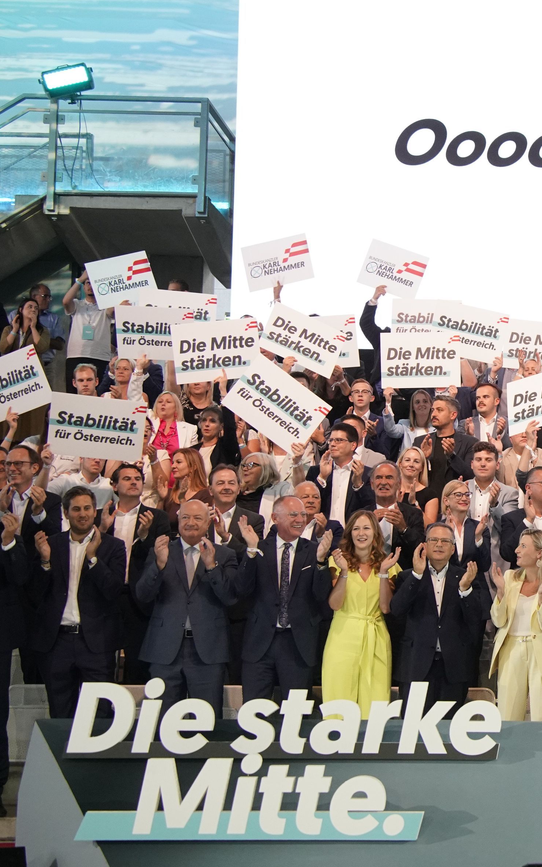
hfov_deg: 21.5
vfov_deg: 35.7
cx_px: 605
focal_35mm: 57
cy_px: 434
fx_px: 1347
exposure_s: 1/400
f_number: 3.2
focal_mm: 33
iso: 3200
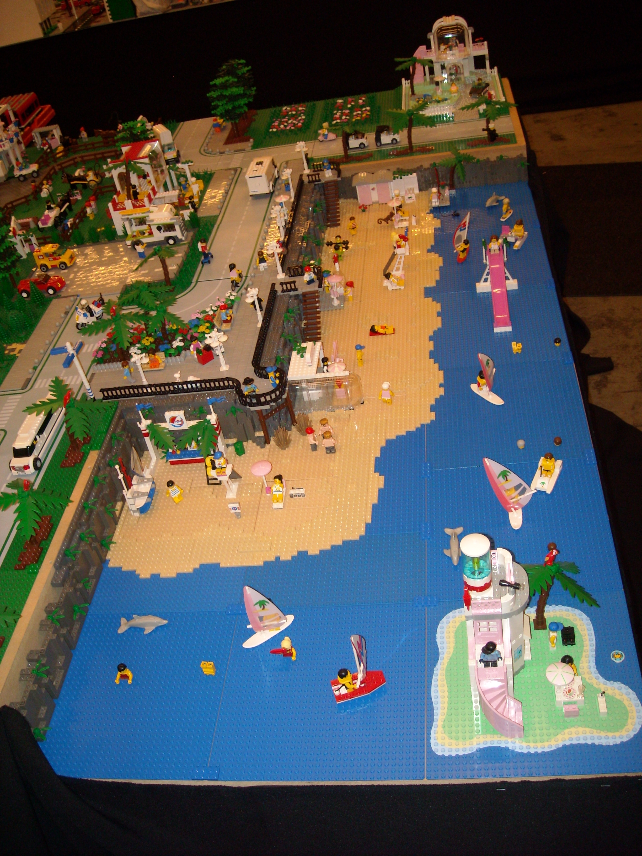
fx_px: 865
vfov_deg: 52.6
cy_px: 428
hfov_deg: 40.7
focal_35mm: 35
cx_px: 321
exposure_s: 1/30
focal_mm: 5.7
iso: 200
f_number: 2.8
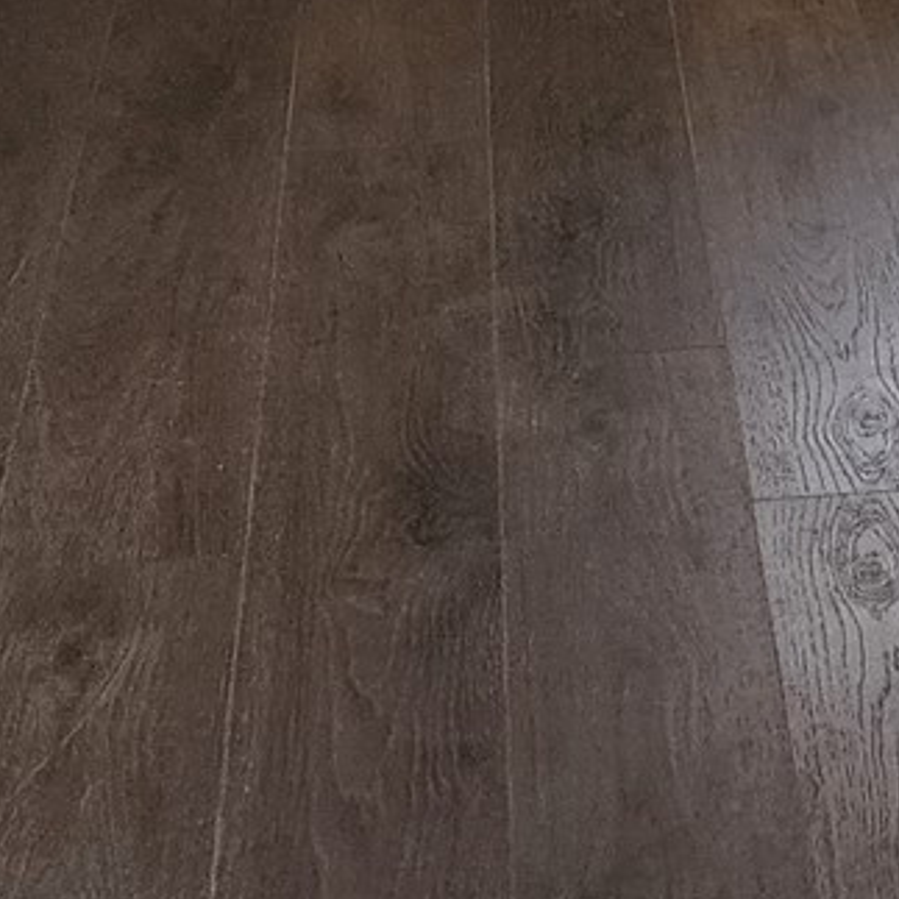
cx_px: 1069
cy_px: -1049
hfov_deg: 14.0
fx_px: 3555
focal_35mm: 121
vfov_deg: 12.3
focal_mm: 6.4
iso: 200
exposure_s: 1/180
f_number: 1.8
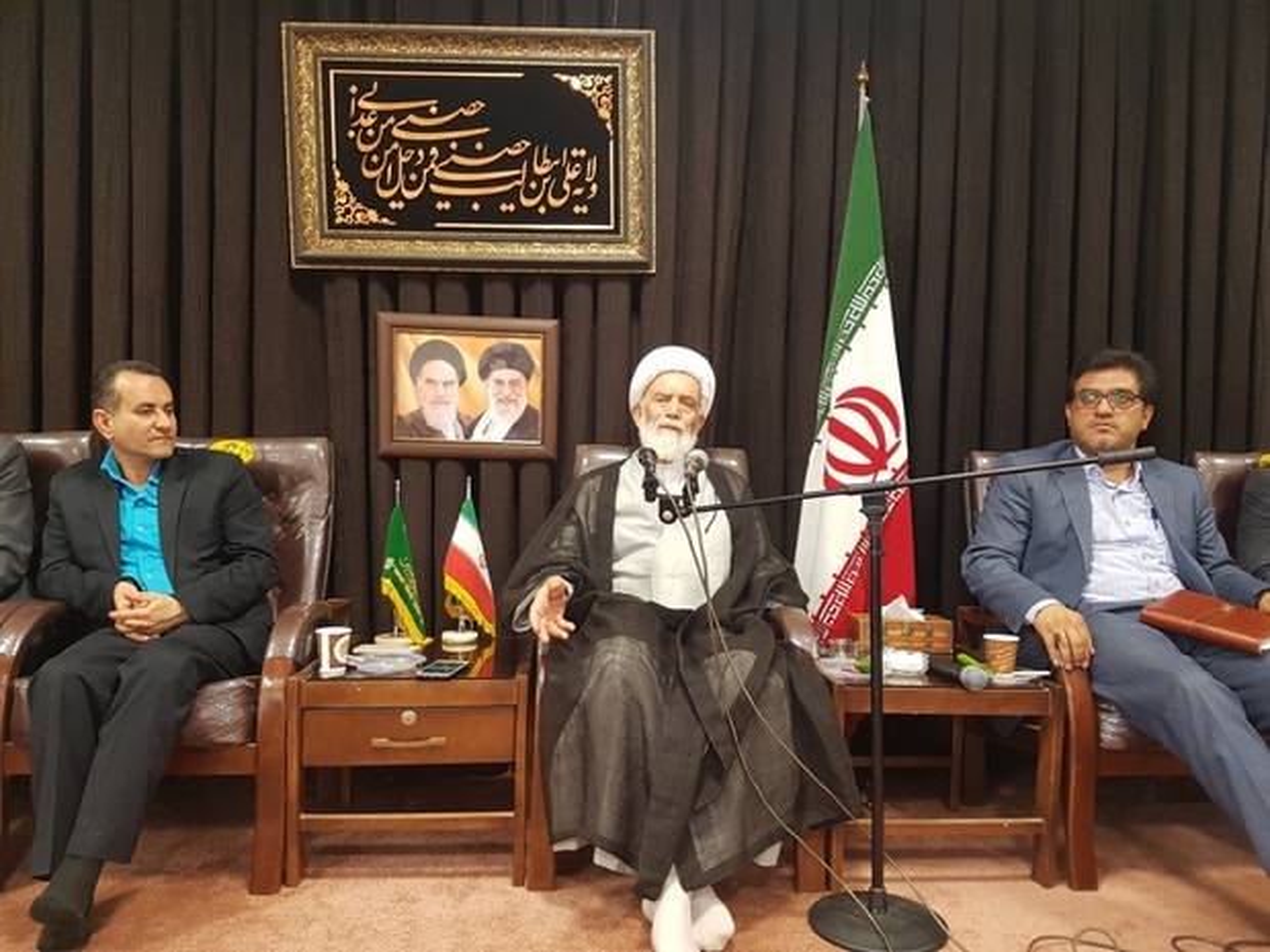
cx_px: 635
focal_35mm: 26
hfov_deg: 67.3
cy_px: 476
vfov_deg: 53.1
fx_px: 954
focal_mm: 4.2
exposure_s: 1/25
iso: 160
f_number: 1.7
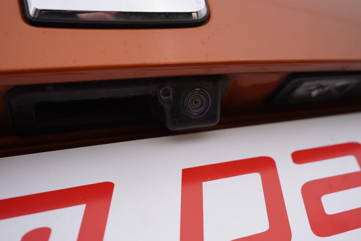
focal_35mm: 36
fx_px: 361
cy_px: 120
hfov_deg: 53.1
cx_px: 180
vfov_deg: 36.9
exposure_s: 1/80
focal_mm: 24
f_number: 4
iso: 125
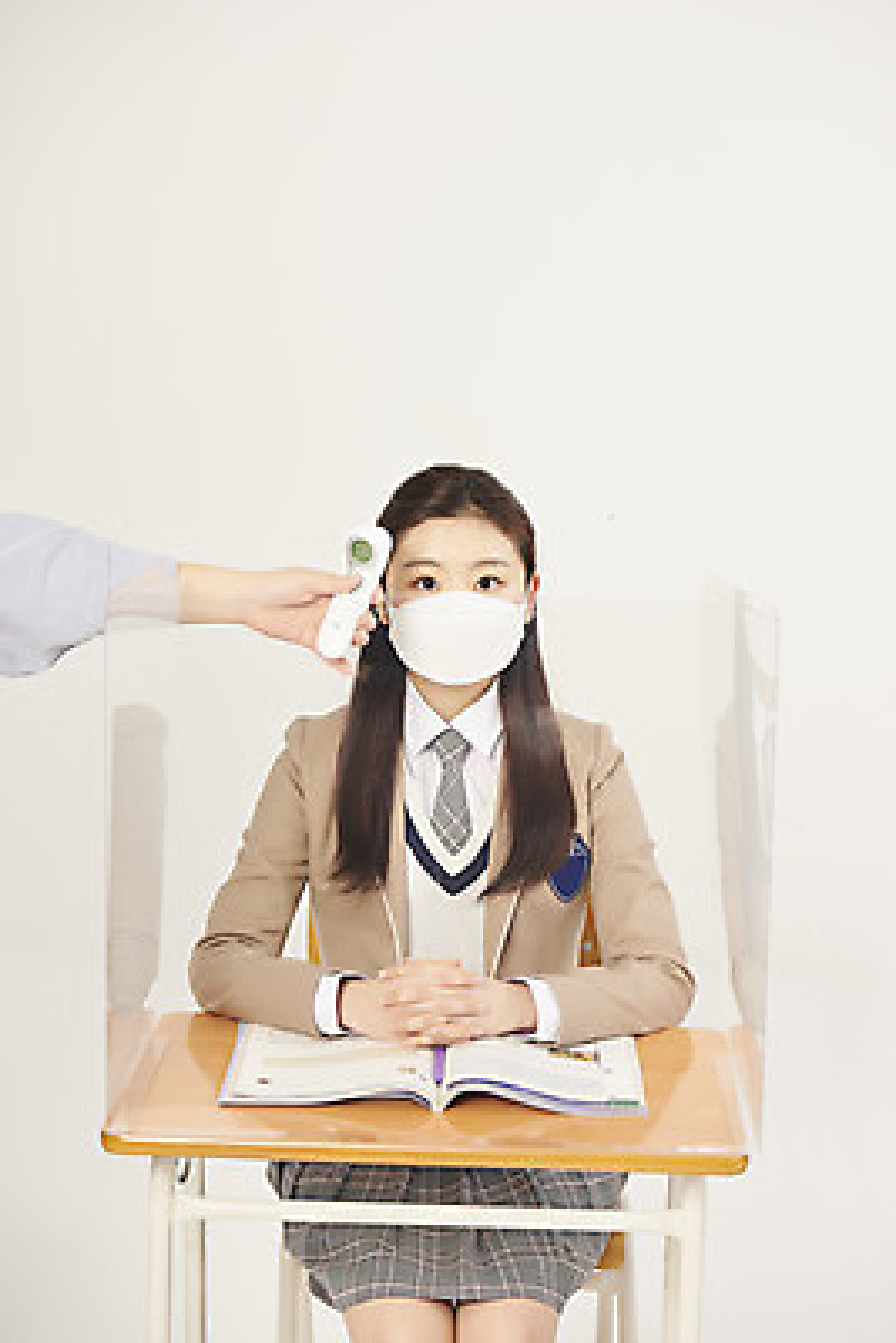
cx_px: 448
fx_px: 2611
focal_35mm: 70
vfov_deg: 28.8
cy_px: 672
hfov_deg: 19.5
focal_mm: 70
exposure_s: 1/125
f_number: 8
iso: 200
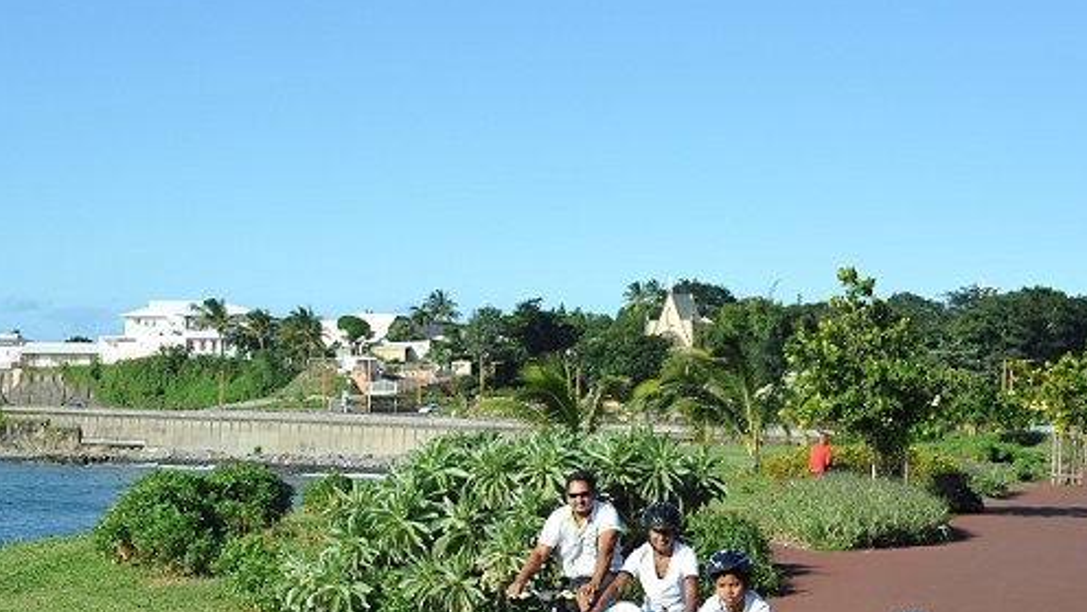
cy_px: 471
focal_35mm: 72
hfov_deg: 29.2
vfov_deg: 16.7
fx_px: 2075
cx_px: 397
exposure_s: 1/500
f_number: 11
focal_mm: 40
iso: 400
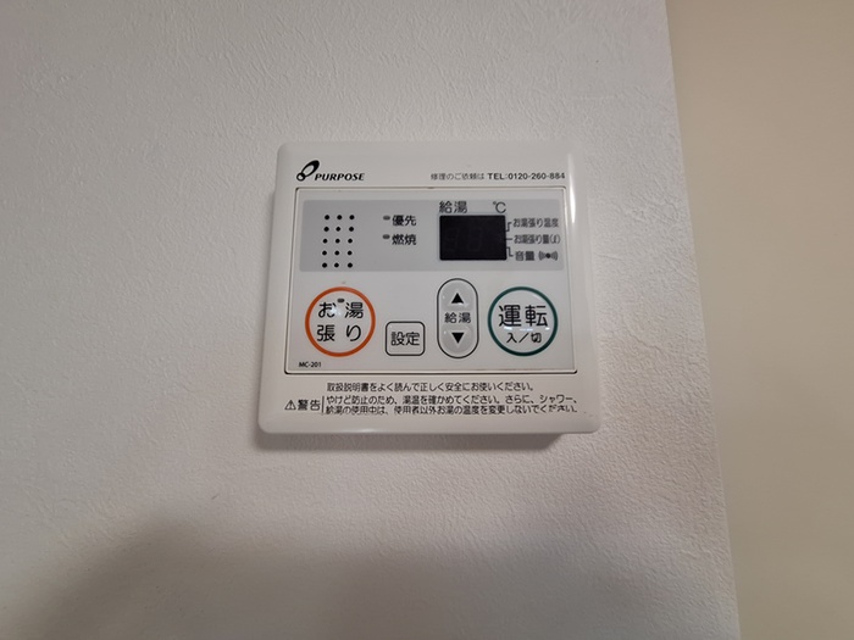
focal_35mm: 13
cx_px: 427
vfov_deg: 89.9
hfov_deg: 106.2
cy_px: 320
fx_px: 321
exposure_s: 1/50
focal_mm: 1.74
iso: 125
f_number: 2.2
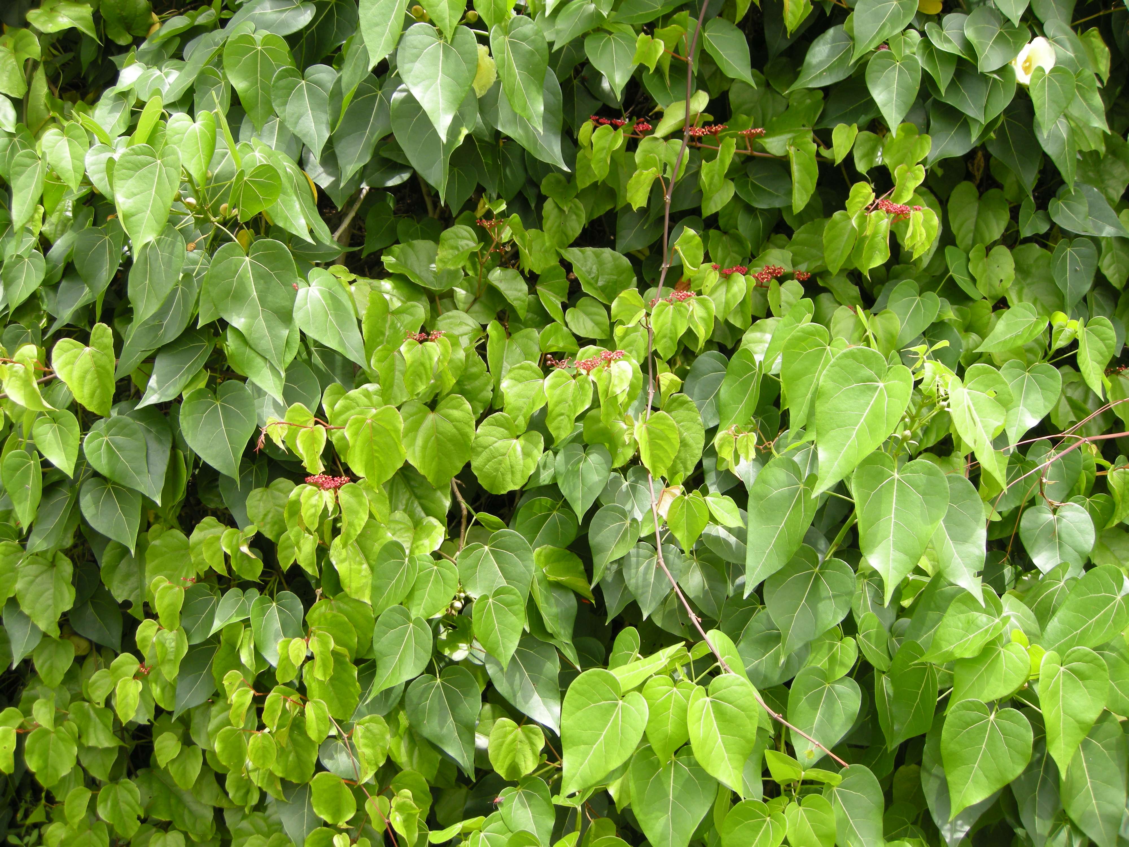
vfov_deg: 40.7
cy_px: 424
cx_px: 564
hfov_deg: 52.6
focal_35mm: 35
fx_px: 1142
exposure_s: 1/93.3
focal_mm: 7.5
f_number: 3.8
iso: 64
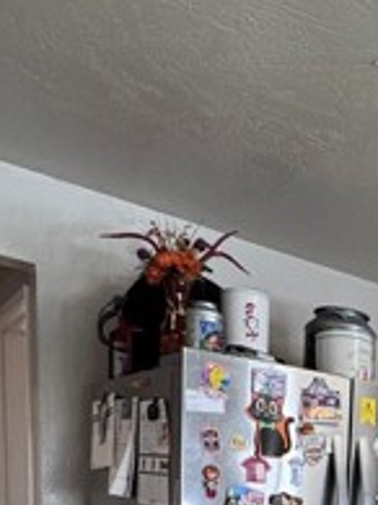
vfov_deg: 34.8
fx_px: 670
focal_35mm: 46
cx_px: 495
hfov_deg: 26.6
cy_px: 570
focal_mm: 2.22
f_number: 2.2
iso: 200
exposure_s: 1/60
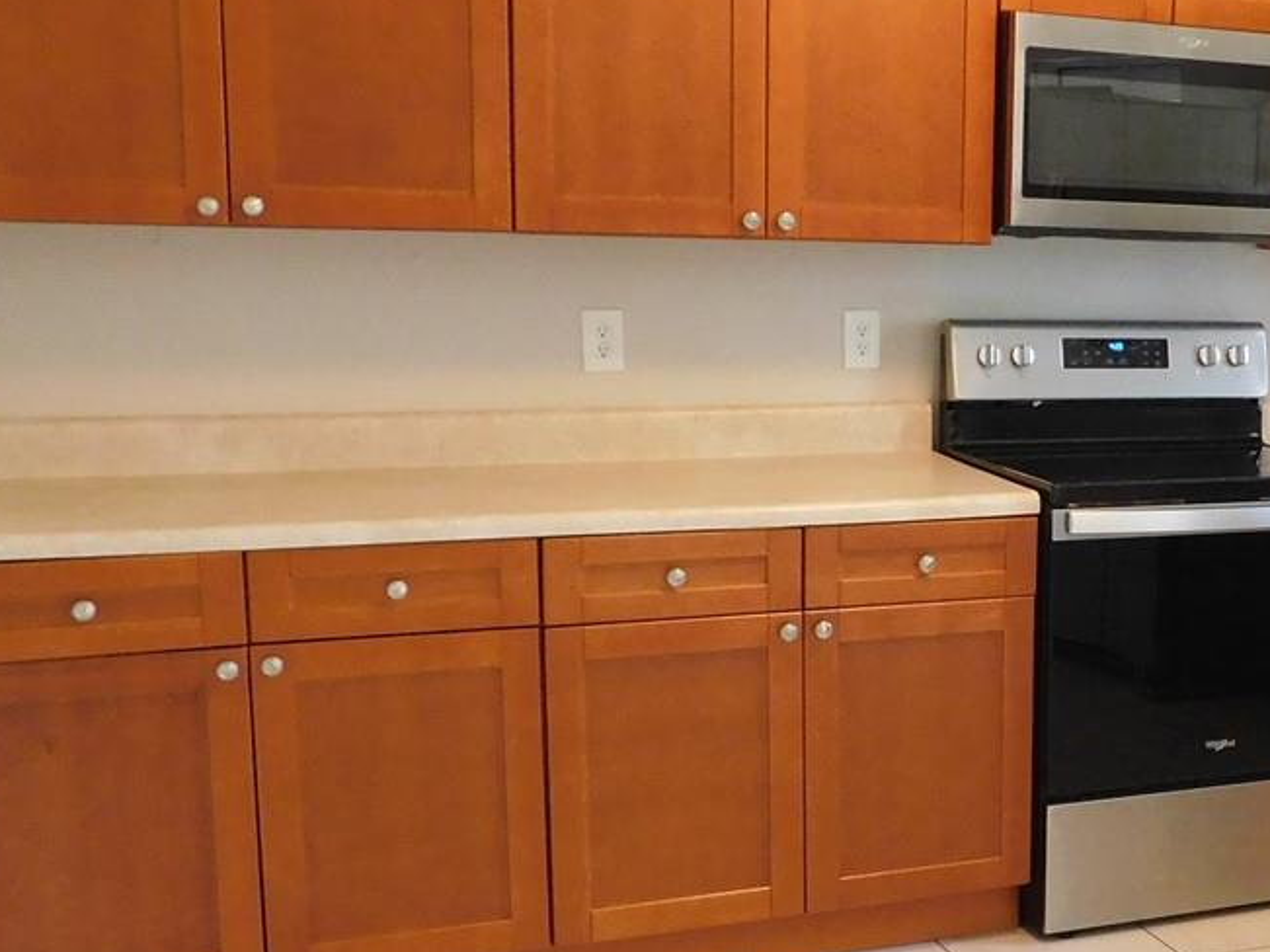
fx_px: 2164
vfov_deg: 24.8
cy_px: 583
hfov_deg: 29.6
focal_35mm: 59
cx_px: 1381
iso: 400
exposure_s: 1/30
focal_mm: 4.1
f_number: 3
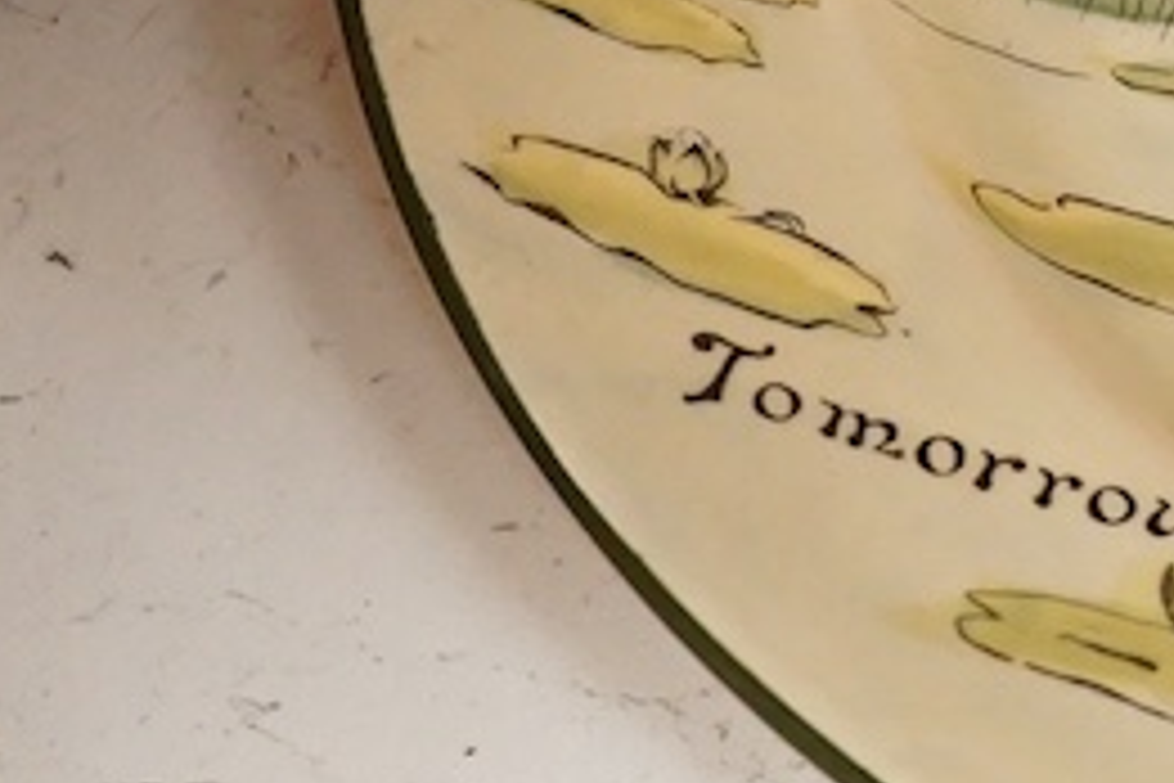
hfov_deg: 10.1
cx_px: 2013
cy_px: -248
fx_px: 6326
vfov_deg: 7.0
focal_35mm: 194
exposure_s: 1/160
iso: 2500
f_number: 3.5
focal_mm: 30
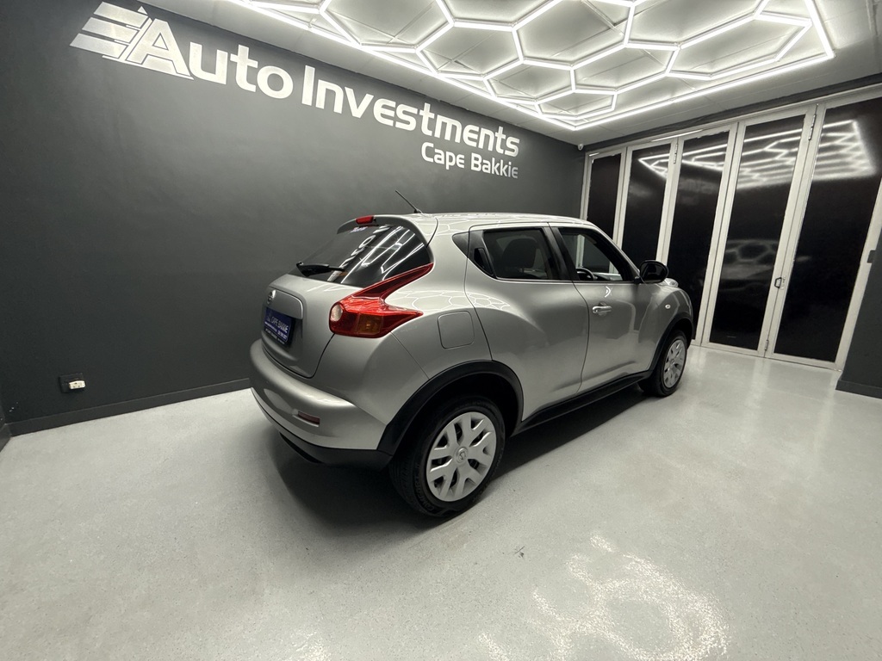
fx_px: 357
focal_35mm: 14
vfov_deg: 85.7
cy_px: 330
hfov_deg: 102.1
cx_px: 441
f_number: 2.2
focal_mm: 2.22
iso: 250
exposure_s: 1/100
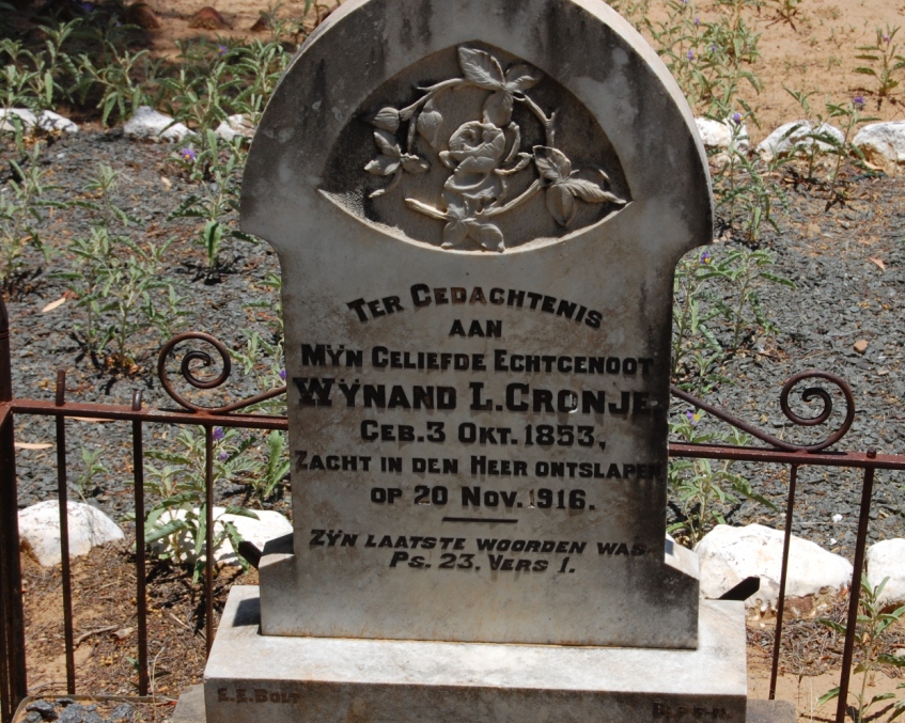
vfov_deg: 16.4
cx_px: 505
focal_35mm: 94
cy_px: 362
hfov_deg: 20.5
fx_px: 2505
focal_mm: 55
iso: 200
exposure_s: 1/200
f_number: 14
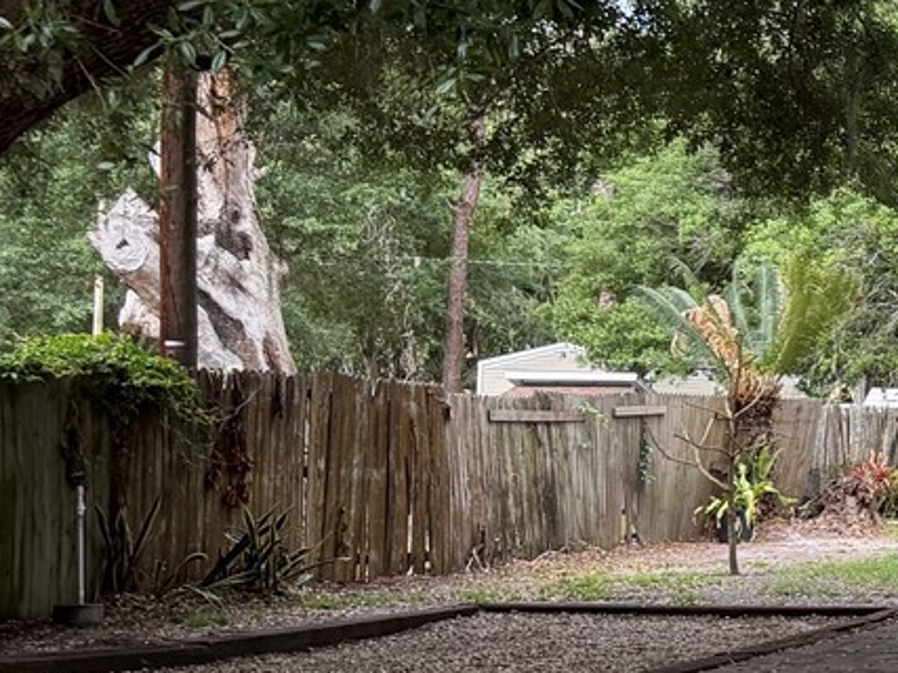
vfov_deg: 16.4
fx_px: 2334
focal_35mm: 90
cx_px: 1552
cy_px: 265
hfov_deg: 18.0
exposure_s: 1/780
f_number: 1.78
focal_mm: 6.76
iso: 100
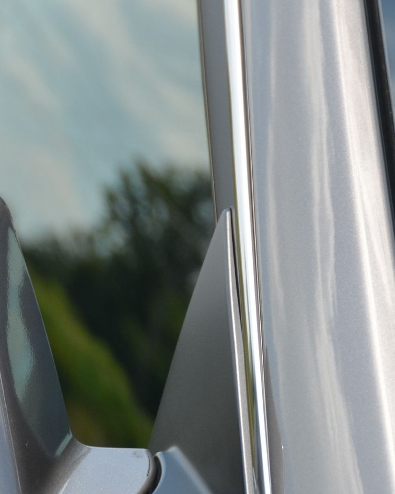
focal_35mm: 324
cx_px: -55
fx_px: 4734
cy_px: 372
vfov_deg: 6.0
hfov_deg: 4.8
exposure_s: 1/1000
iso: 400
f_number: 5.3
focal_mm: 95
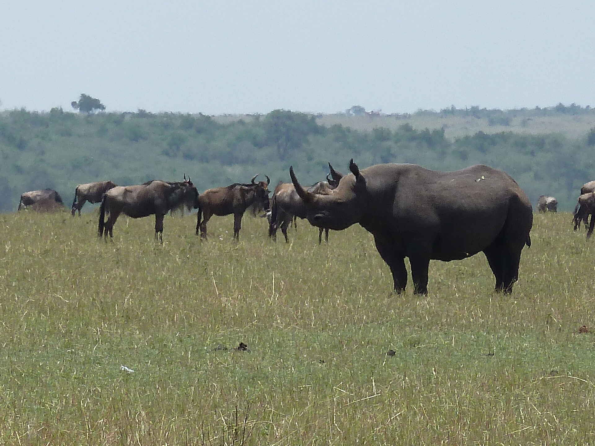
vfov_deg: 1.9
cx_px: 298
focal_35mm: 779
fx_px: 13390
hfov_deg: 2.5
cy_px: 223
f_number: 4.9
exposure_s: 1/320
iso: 80
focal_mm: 49.2
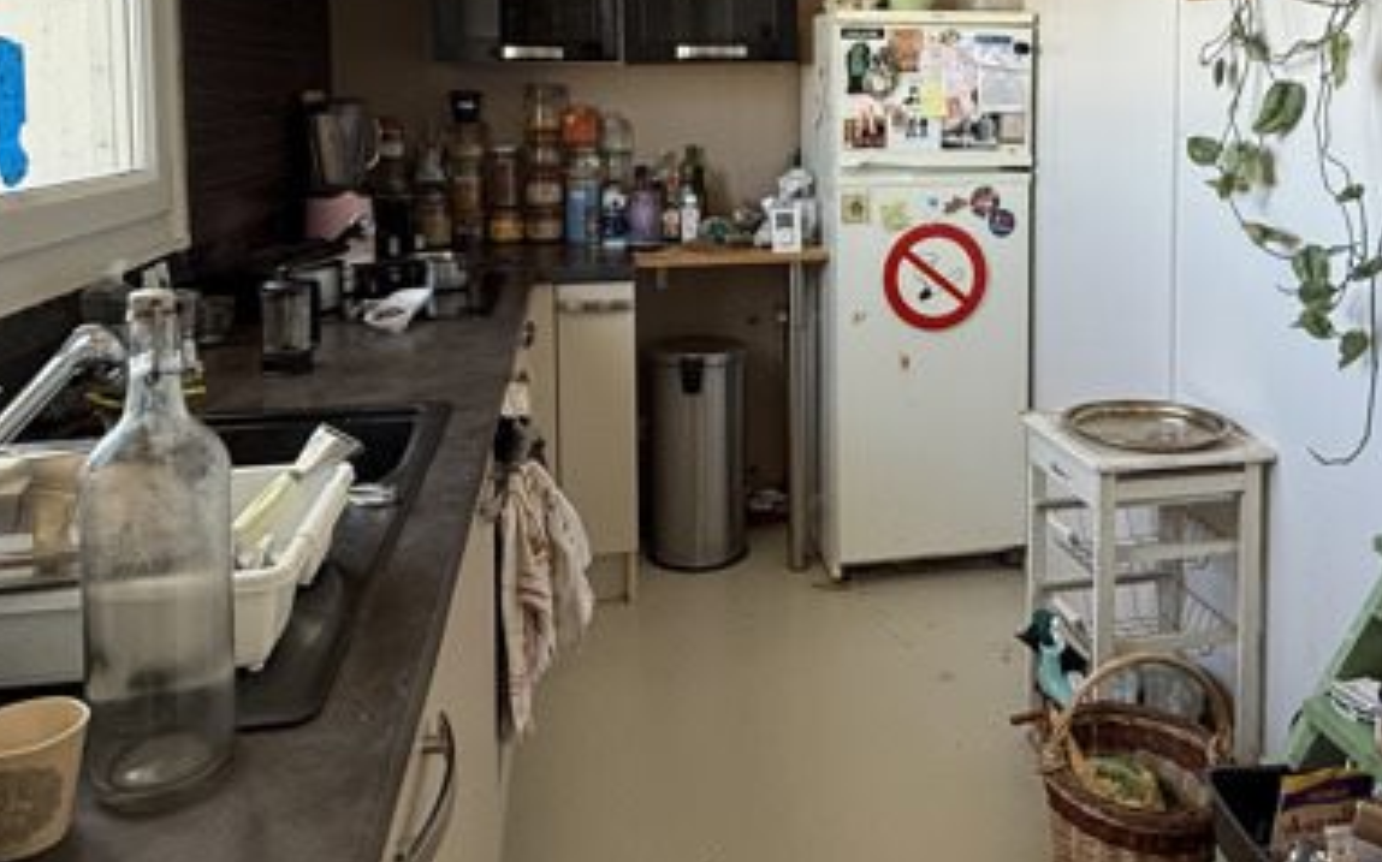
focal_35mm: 31
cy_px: 162
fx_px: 1167
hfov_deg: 60.6
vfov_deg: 38.9
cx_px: 841
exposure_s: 1/99
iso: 125
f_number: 2.2
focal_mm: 2.22
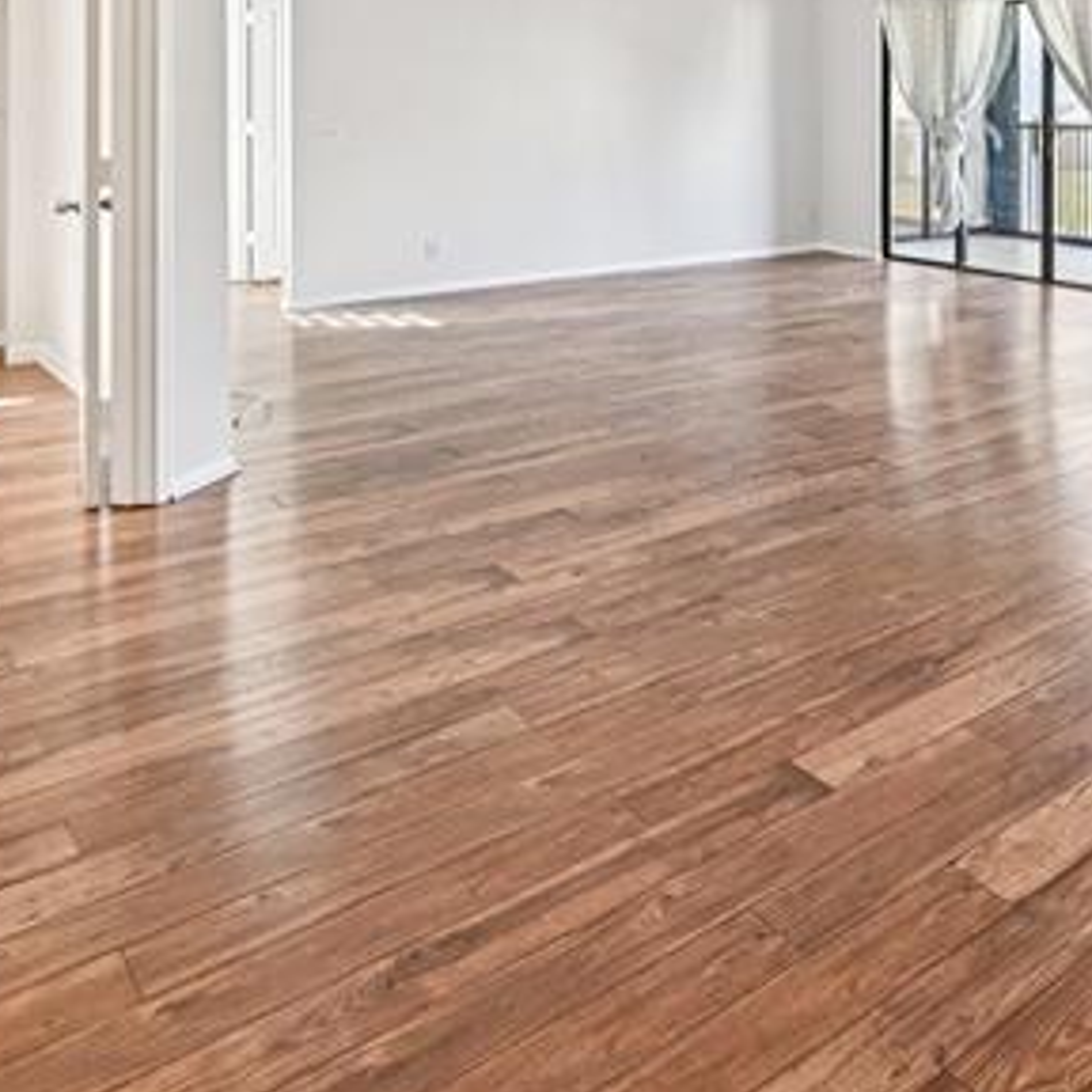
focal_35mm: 33
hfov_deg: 42.8
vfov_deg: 45.3
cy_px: 119
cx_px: 1096
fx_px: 1178
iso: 1250
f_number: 8
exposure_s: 1/60
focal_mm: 14
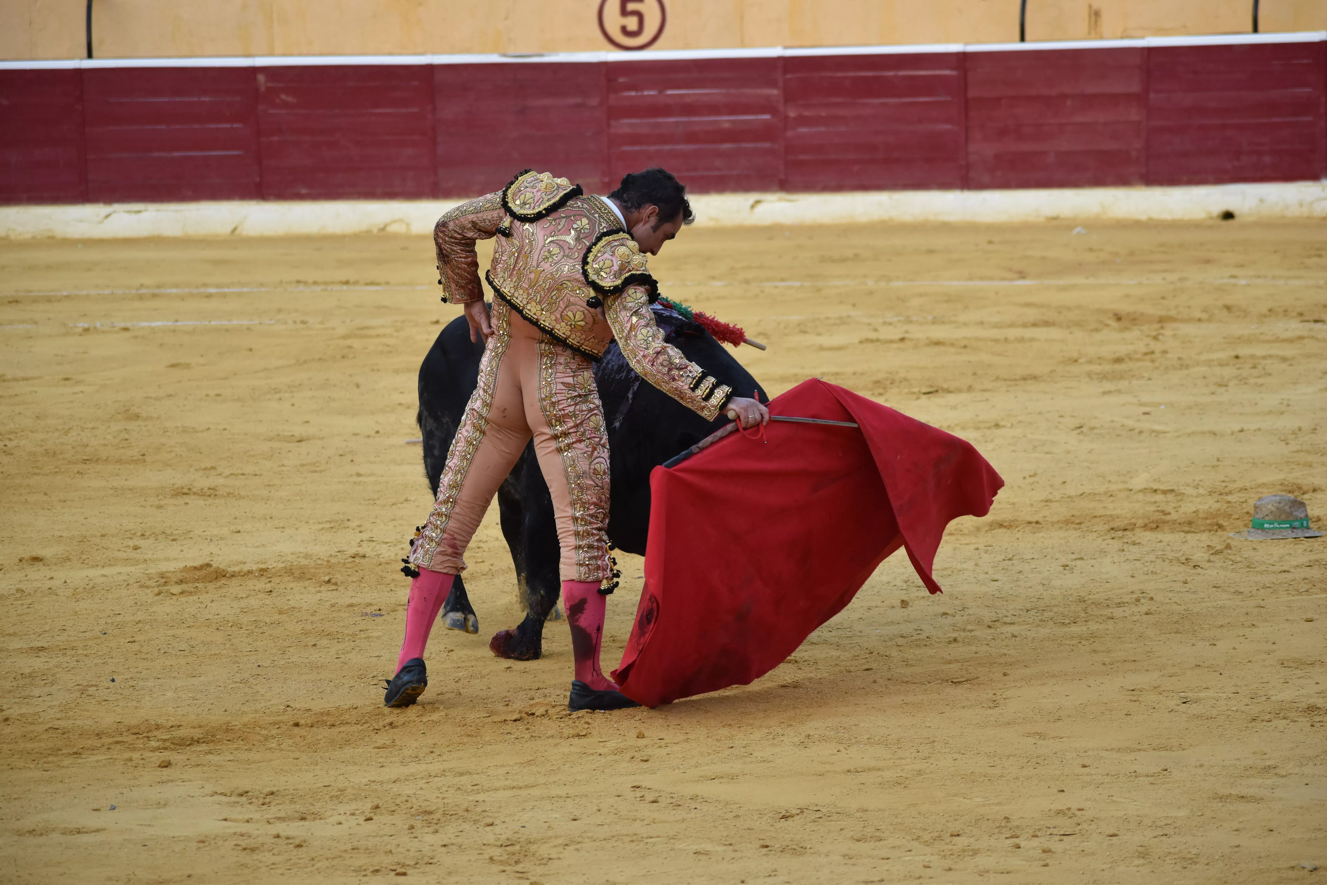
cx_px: 664
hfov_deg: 12.2
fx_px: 6192
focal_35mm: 168
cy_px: 442
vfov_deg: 8.2
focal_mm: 112
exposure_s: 1/500
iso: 800
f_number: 5.6
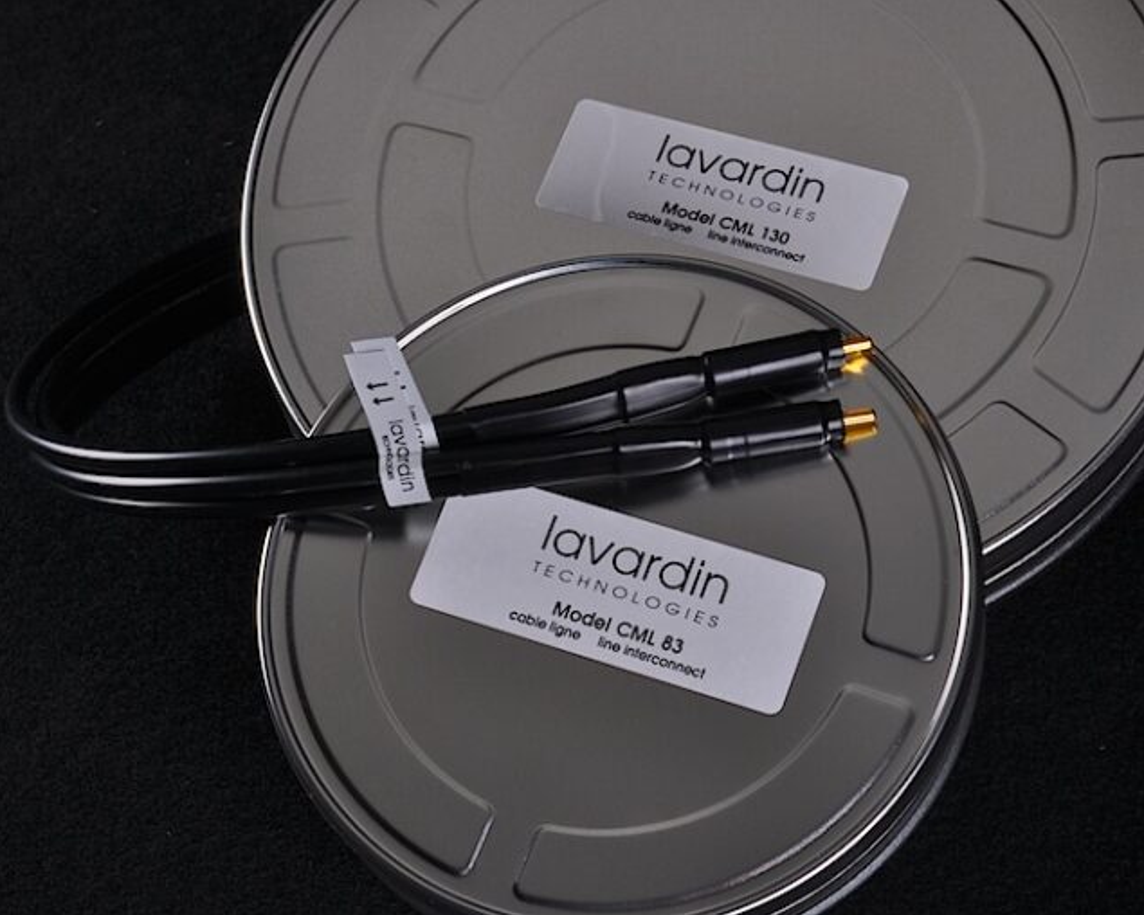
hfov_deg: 20.5
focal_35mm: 94
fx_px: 3168
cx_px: 569
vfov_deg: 16.4
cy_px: 458
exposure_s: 1/80
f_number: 20
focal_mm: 55
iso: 200
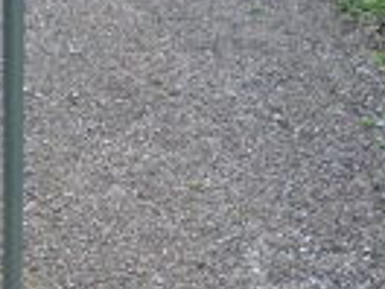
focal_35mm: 109
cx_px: 47
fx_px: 1212
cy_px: 301
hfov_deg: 17.8
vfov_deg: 13.4
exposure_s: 1/100
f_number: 3.5
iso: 100
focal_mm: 5.2
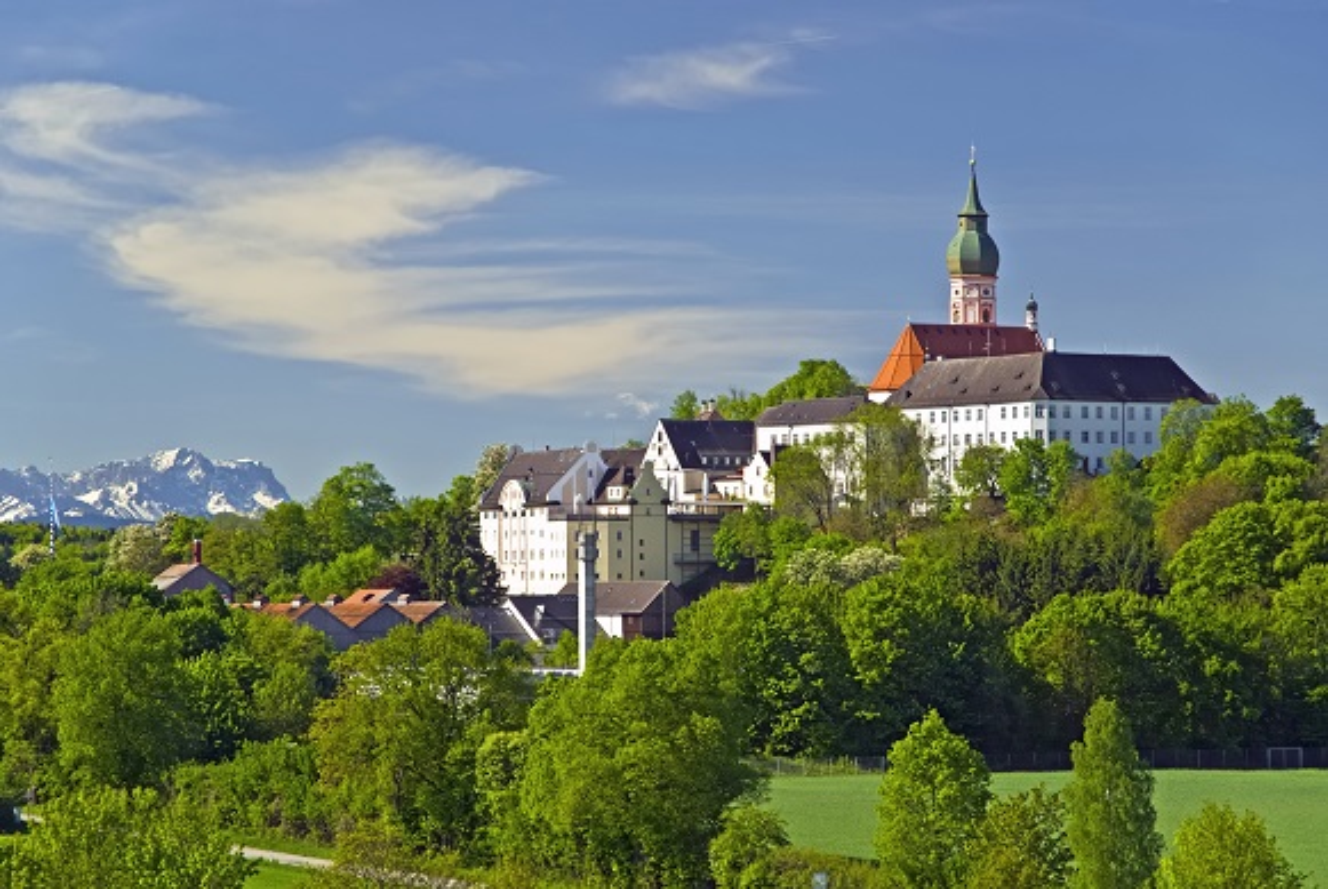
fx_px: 4709
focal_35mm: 128
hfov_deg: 16.1
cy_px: 444
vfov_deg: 10.8
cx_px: 664
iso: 200
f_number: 5.6
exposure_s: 1/160
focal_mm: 85
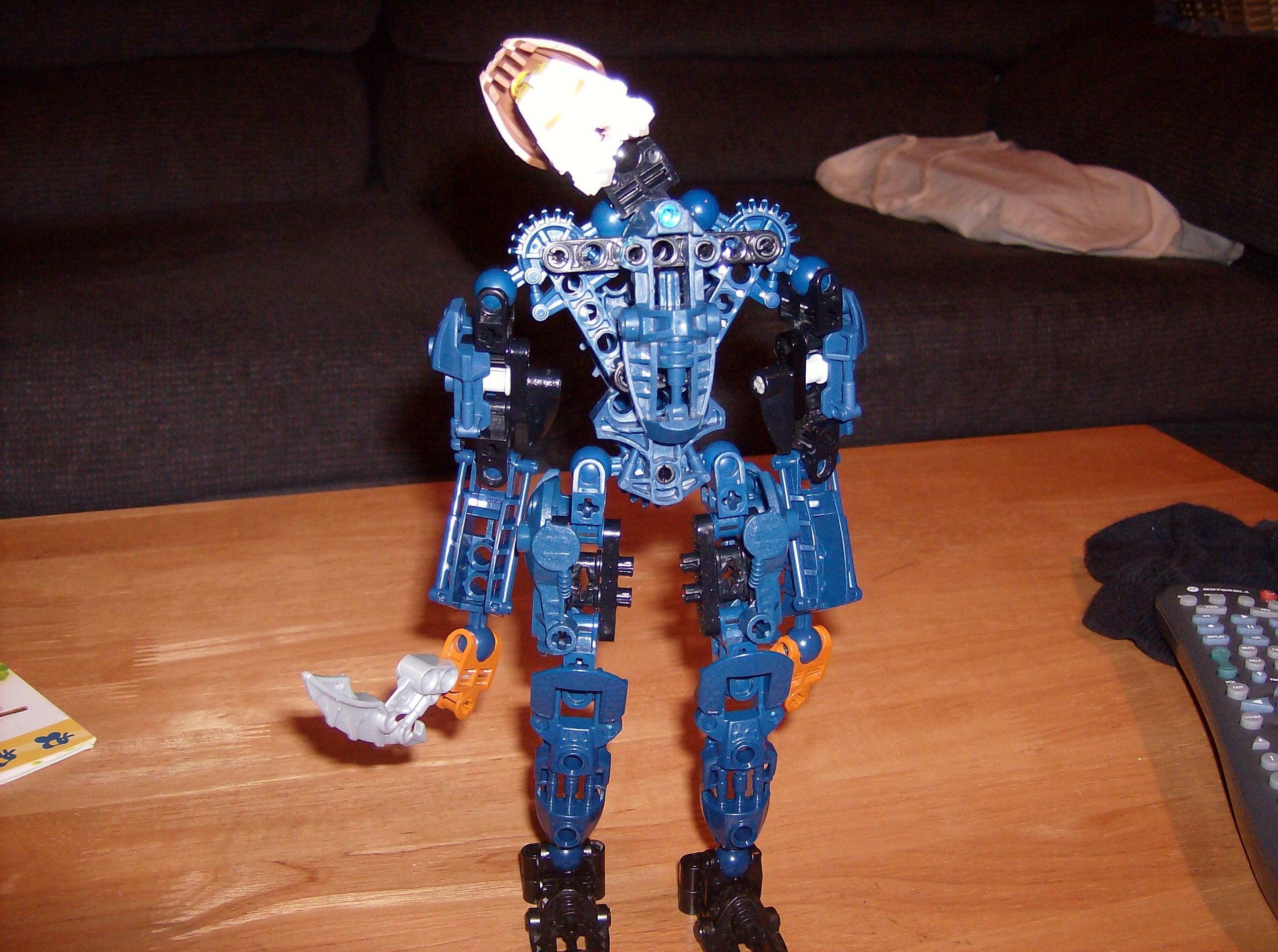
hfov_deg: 51.5
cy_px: 476
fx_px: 1326
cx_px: 639
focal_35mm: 36
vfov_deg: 39.5
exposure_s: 1/60
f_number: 2.8
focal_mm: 6
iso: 200
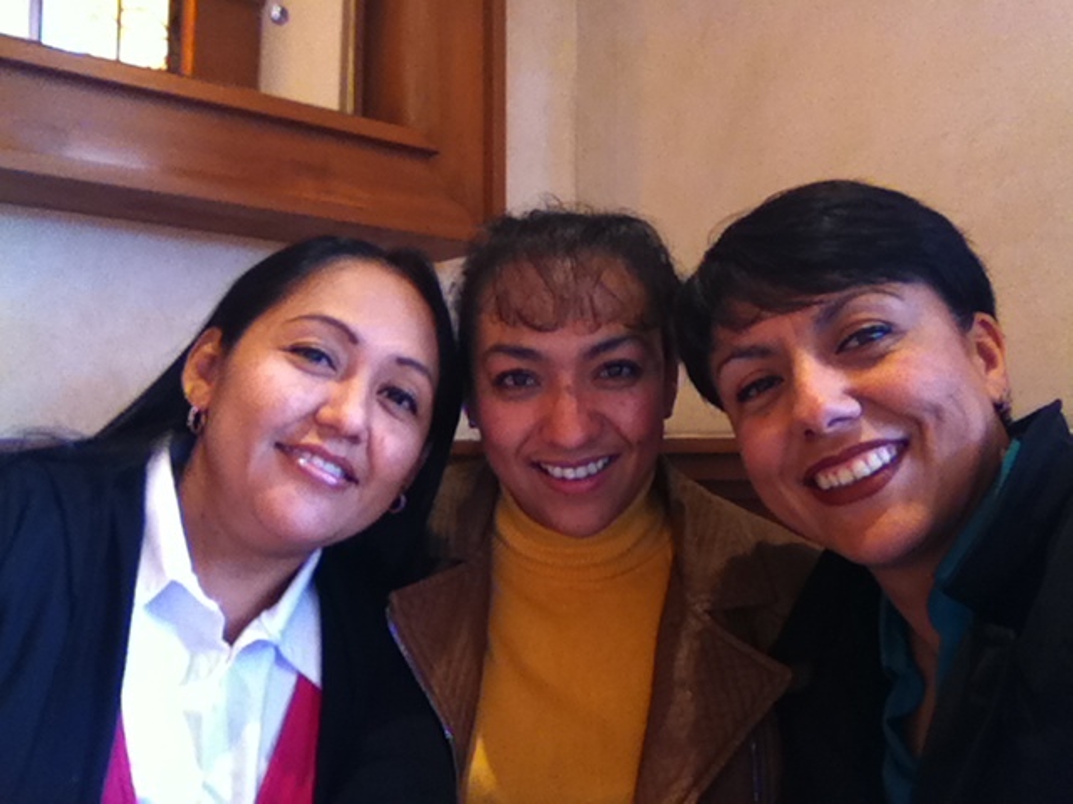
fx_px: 1085
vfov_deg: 40.7
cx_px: 536
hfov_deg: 52.6
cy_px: 402
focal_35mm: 35
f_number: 2.4
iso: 160
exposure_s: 1/30
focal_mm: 3.85
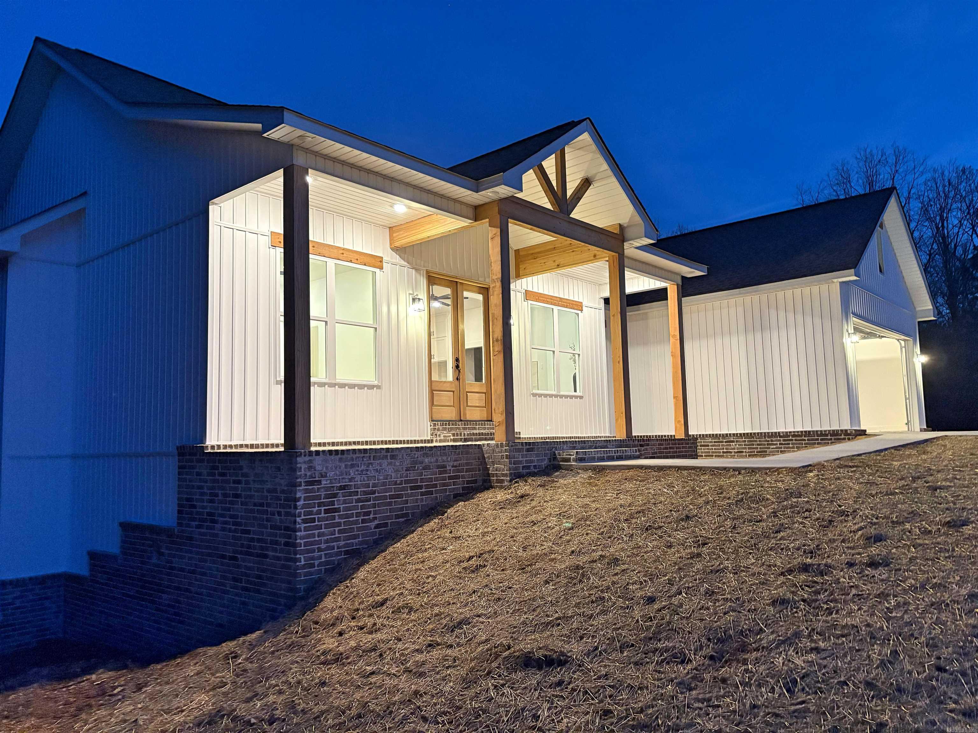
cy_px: 366
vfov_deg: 53.1
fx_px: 735
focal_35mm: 26
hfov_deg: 67.3
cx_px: 489
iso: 500
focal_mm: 5.96
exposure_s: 1/60
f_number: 1.6
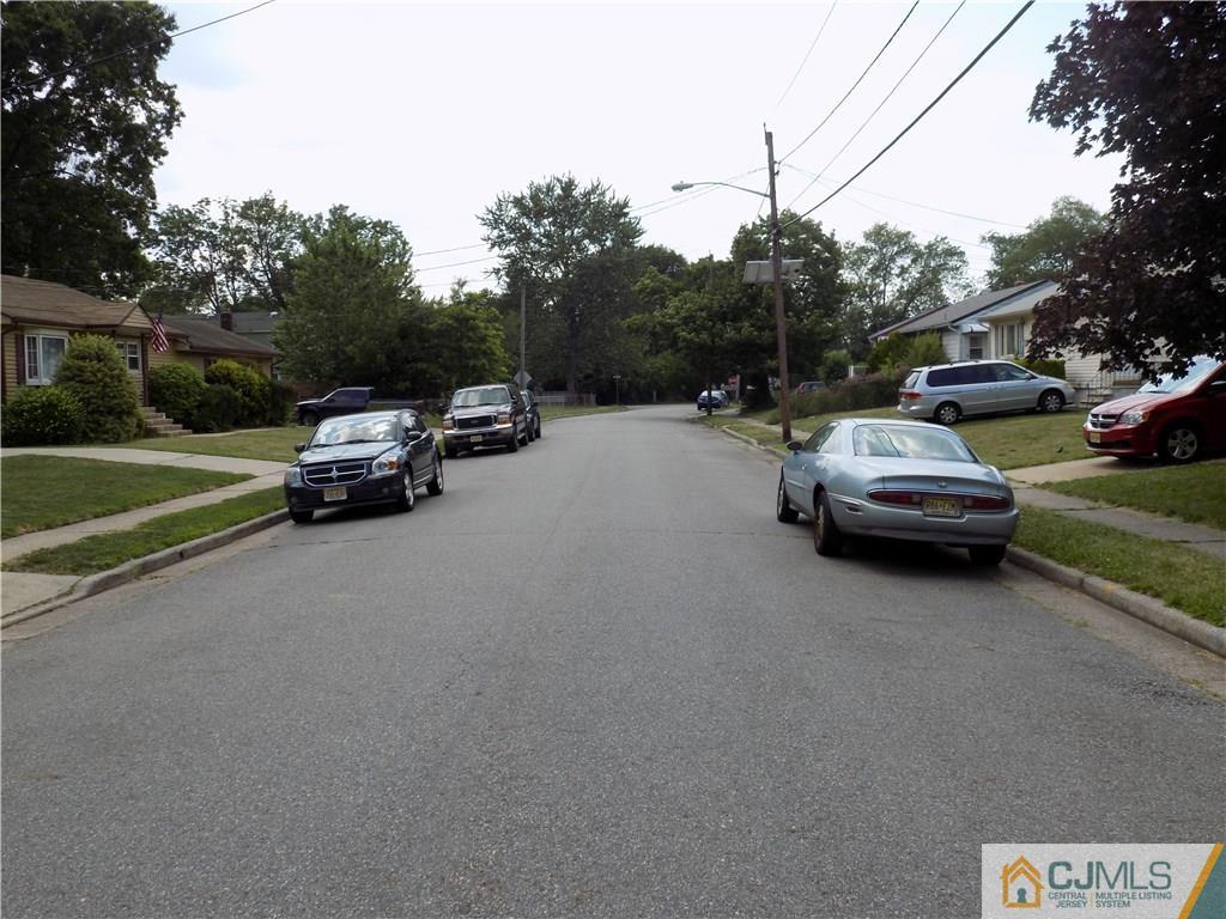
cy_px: 460
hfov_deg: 60.0
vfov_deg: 46.8
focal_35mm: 30
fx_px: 1063
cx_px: 613
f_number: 3.3
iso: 80
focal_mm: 5.3
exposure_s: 1/500
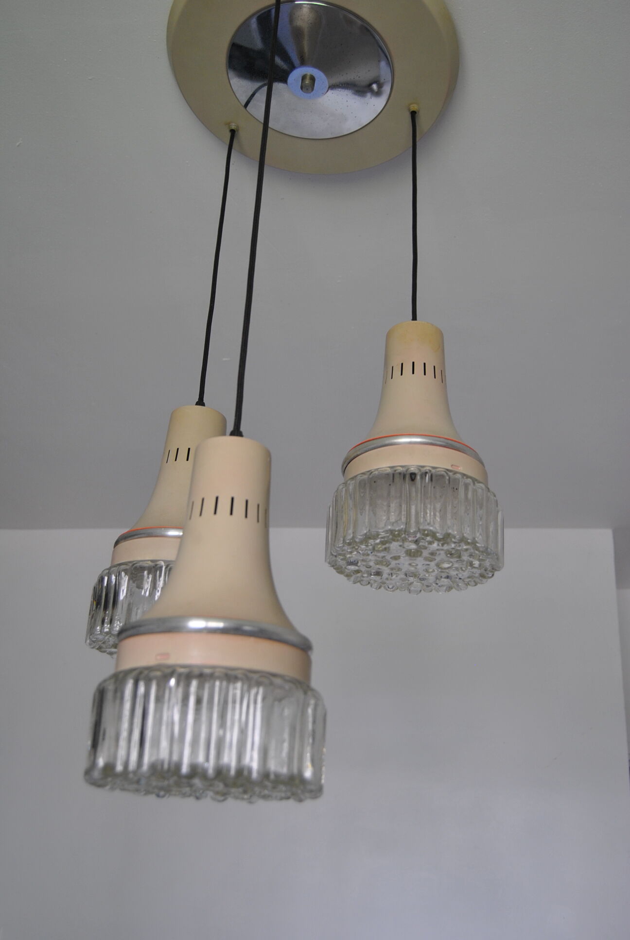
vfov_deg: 55.0
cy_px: 470
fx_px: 903
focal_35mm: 34
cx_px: 315
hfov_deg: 38.5
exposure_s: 1/60
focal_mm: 23
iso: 200
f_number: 3.8
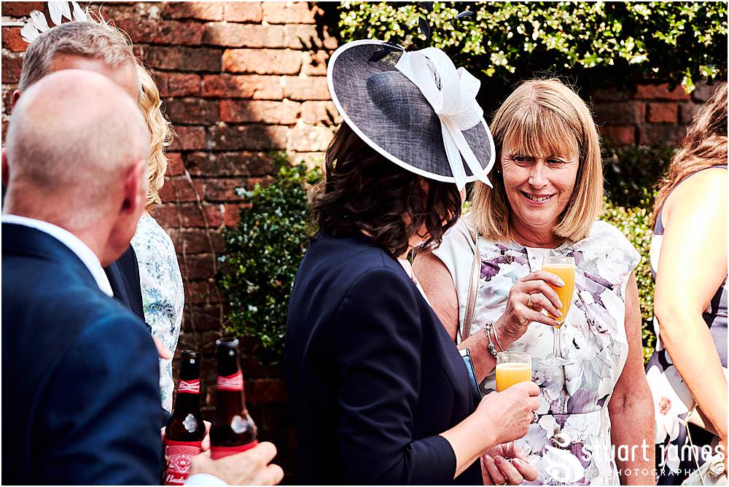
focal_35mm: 81
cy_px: 244
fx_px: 1641
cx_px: 364
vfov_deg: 16.9
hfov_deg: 25.0
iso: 800
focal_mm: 54.1
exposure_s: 1/1250
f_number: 2.8
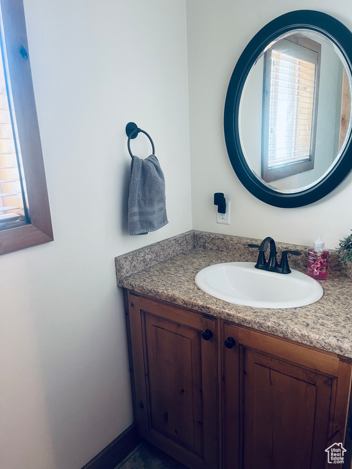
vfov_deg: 67.3
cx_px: 176
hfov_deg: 53.1
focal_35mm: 26
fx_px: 353
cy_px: 234
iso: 200
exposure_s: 1/60
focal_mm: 5.1
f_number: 1.6
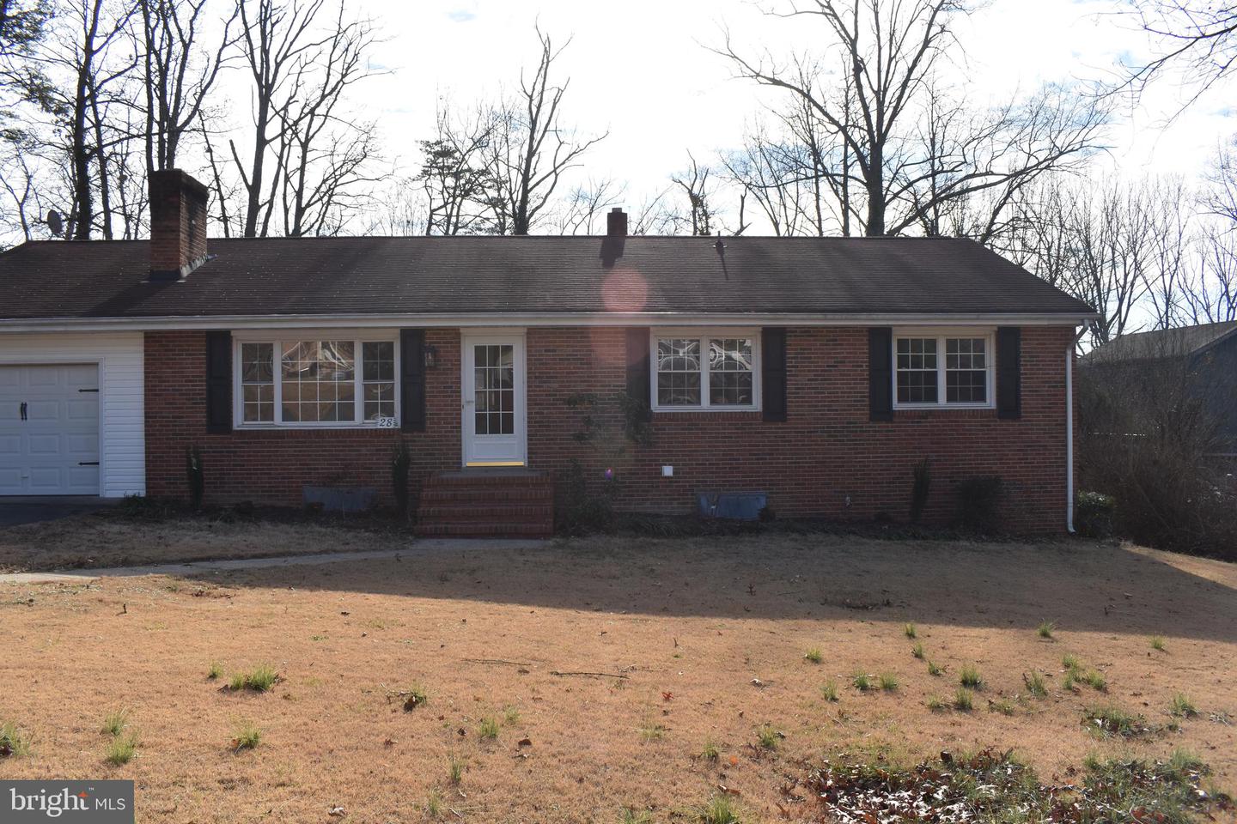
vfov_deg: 47.9
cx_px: 618
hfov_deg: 67.4
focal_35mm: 27
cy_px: 412
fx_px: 928
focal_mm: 18
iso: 140
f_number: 8
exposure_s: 1/250
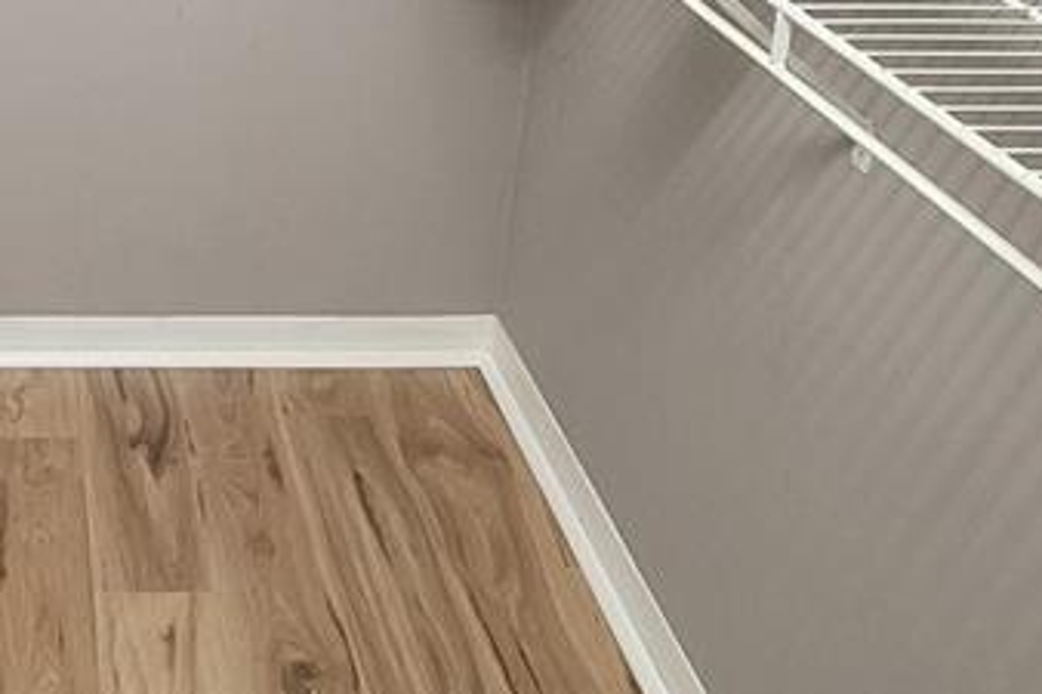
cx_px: 6
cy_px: 0
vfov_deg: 26.5
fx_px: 1389
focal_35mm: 48
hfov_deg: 37.0
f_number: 2.2
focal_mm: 2.2
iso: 500
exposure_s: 1/30
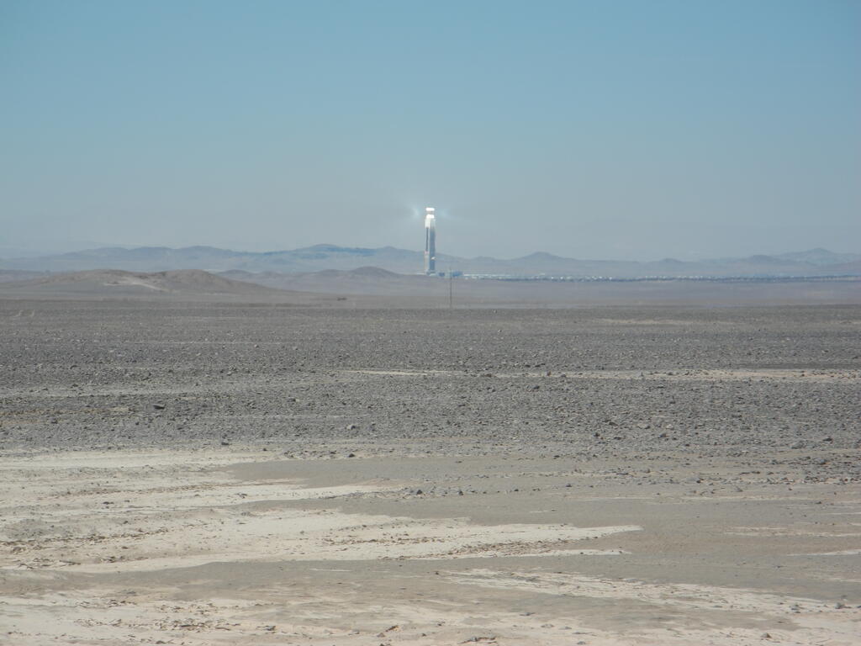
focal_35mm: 200
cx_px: 430
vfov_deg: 7.4
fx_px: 4975
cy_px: 323
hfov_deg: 9.9
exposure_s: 1/800
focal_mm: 42.6
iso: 100
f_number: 5.6
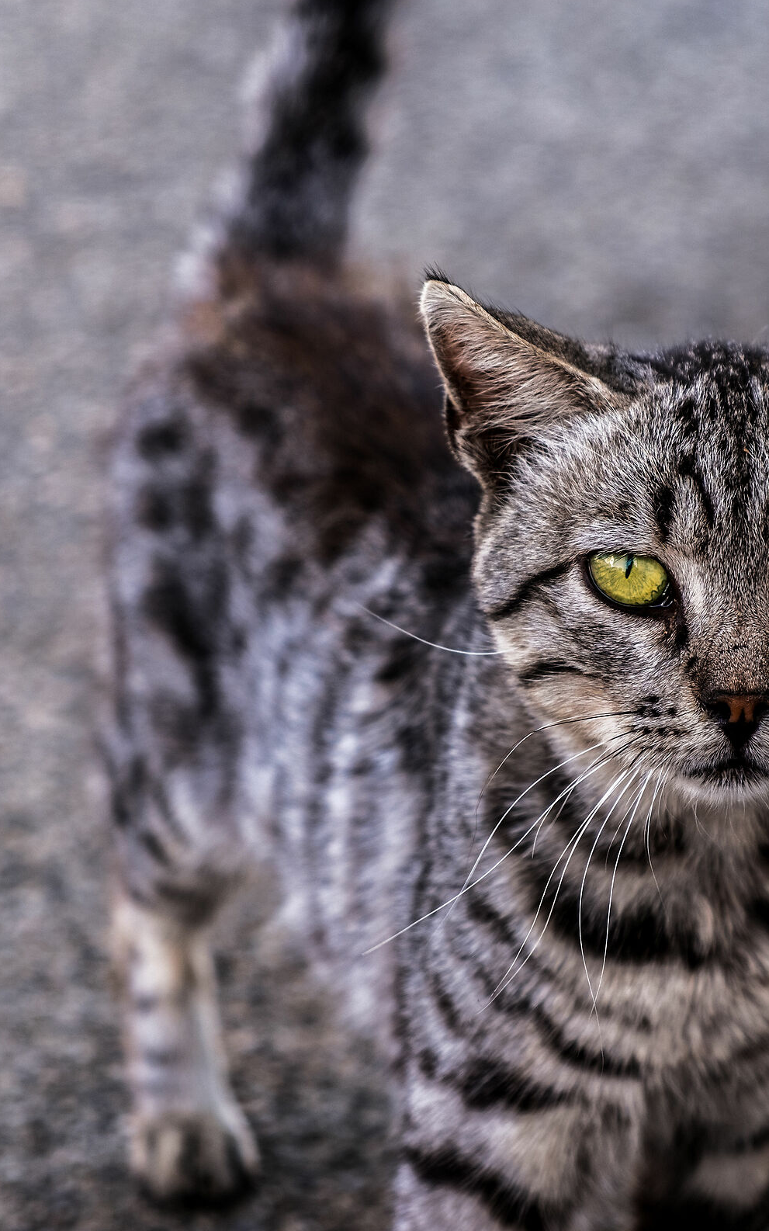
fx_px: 4293
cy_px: 616
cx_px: 575
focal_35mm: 128
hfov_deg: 10.2
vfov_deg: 16.3
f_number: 4
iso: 200
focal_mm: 55
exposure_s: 1/150
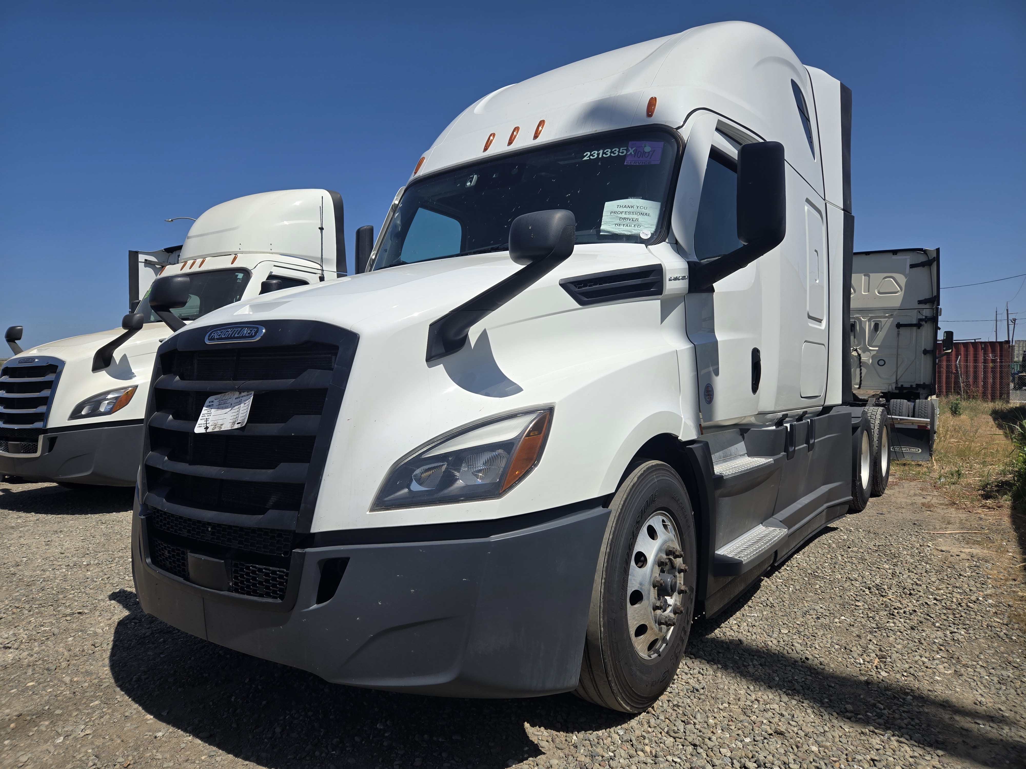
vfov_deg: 58.9
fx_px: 682
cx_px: 513
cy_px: 384
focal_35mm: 23
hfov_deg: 73.9
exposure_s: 1/3255
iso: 25
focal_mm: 5.4
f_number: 1.8
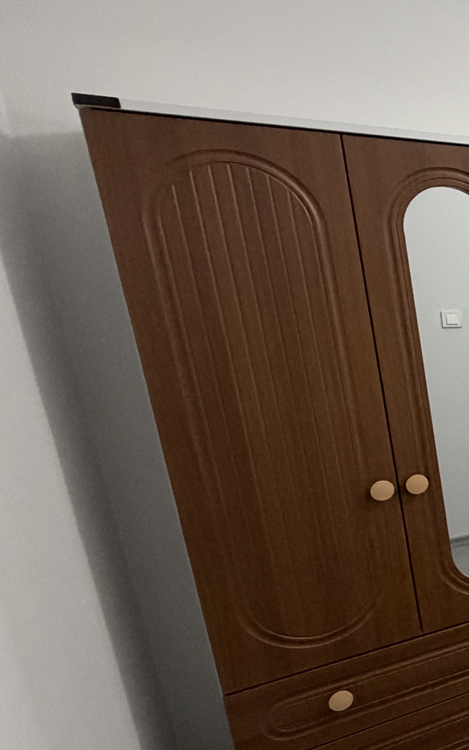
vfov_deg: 55.0
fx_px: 716
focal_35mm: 35
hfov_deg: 22.2
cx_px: 838
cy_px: 443
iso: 400
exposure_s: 1/50
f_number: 2.2
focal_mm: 2.22
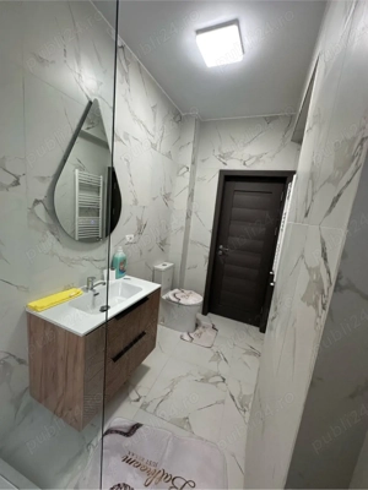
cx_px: 184
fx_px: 198
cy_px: 245
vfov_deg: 102.1
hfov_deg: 85.7
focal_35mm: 14
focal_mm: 2.22
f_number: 2.2
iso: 160
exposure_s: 1/100
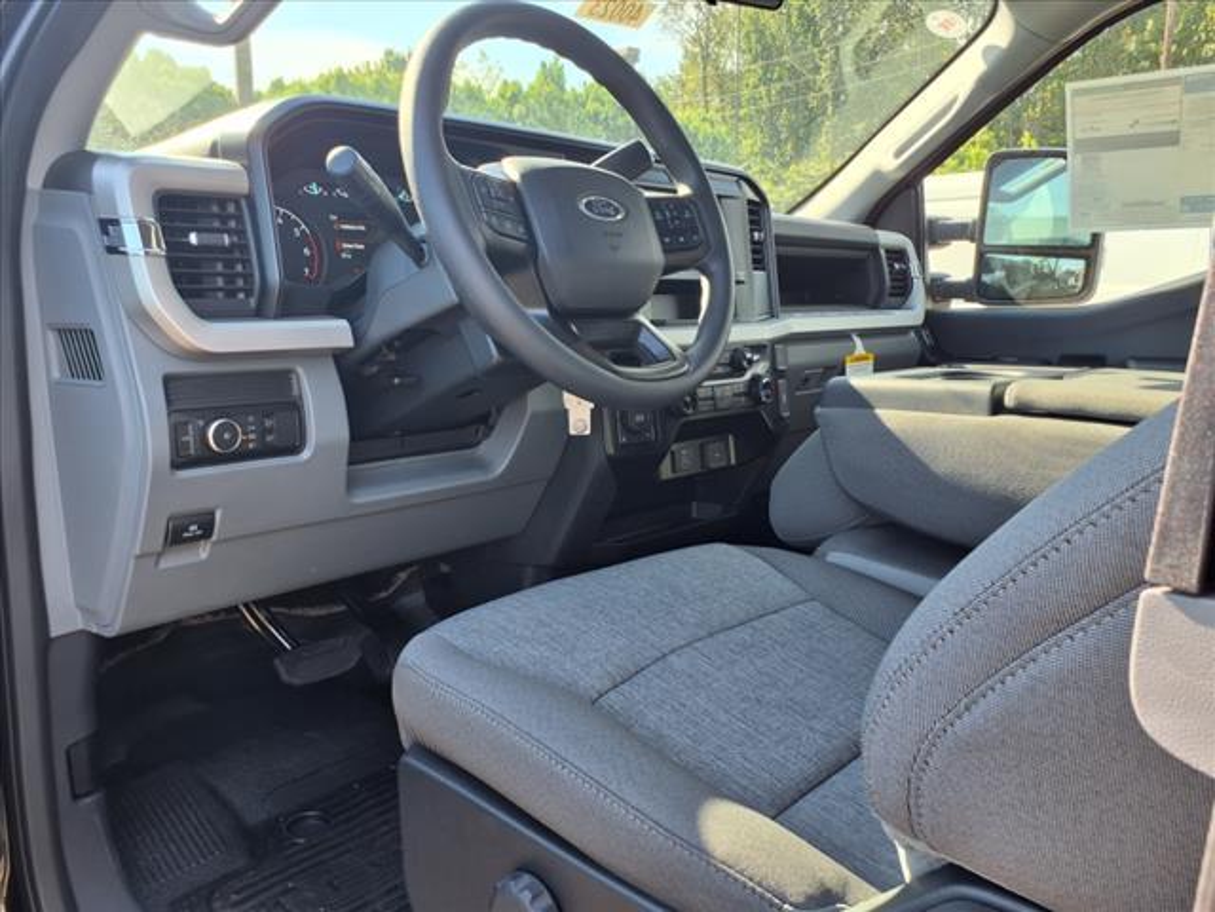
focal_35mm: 27
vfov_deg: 51.4
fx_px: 948
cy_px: 456
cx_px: 608
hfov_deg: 65.3
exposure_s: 1/161
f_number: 1.9
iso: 40
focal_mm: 3.58
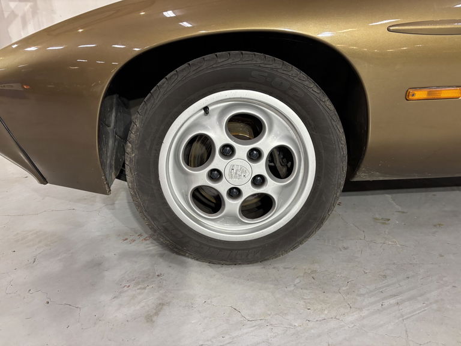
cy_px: 173
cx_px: 230
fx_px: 346
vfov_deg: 53.1
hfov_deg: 67.3
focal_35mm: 26
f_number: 1.6
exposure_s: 1/50
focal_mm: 5.96
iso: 200
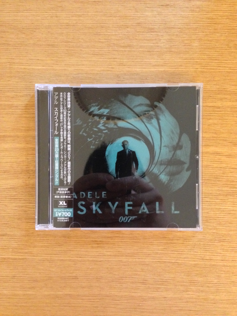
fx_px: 301
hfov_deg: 42.9
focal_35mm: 33
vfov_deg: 55.4
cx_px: 118
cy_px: 158
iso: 800
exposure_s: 1/15
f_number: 2.4
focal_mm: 4.12
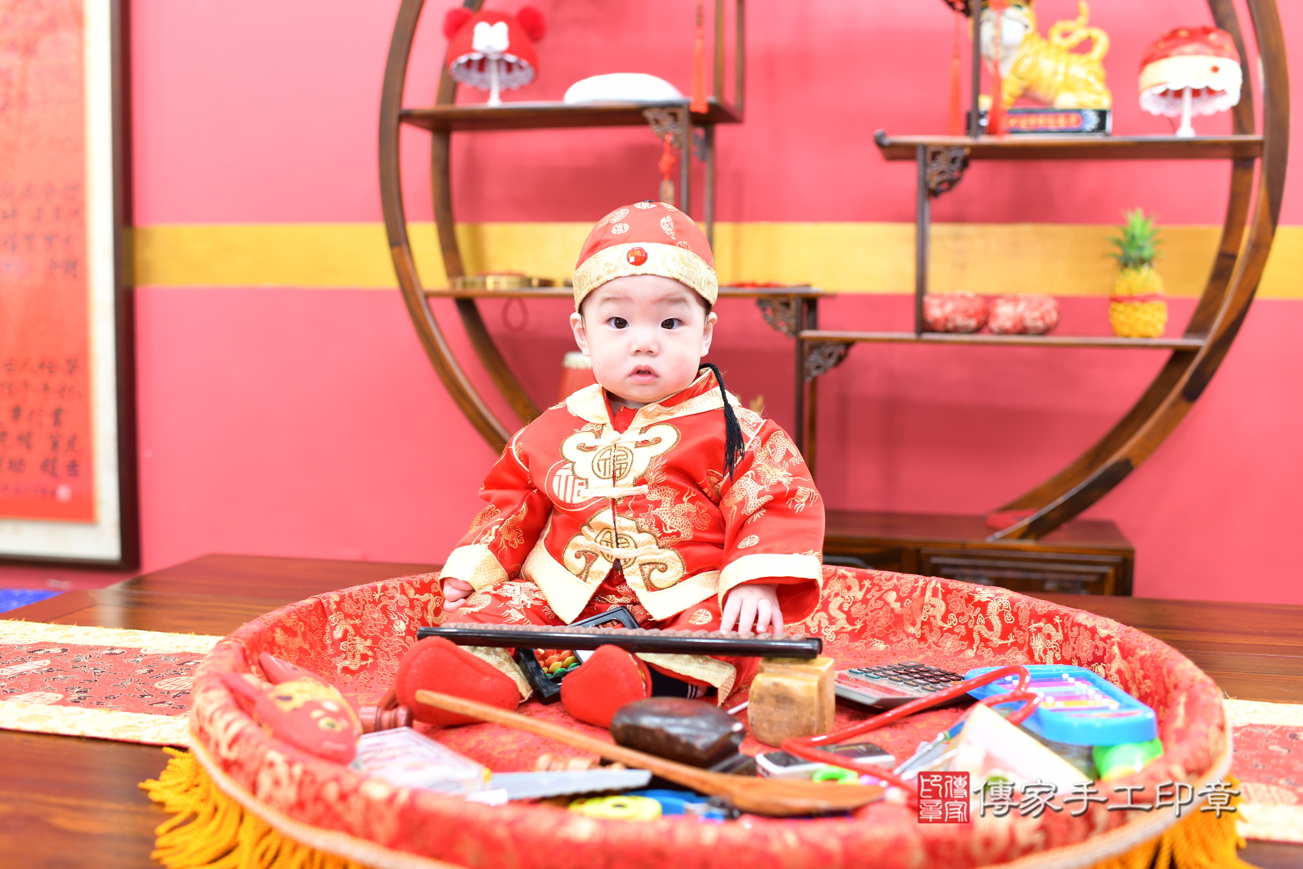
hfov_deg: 54.4
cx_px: 652
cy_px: 434
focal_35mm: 35
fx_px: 1267
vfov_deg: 37.9
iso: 500
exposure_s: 1/200
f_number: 2.8
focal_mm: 35
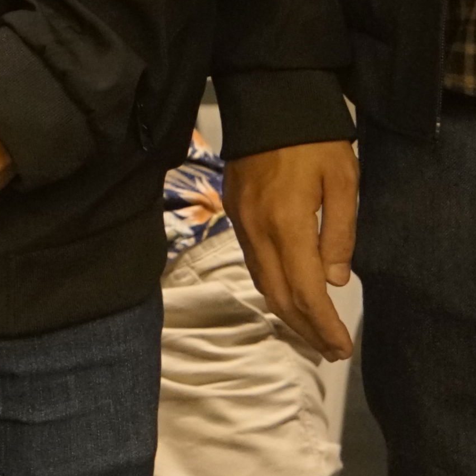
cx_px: -565
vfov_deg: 5.9
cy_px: -696
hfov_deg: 6.0
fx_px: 4434
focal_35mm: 285
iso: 2500
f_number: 4.5
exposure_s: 1/100
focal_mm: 36
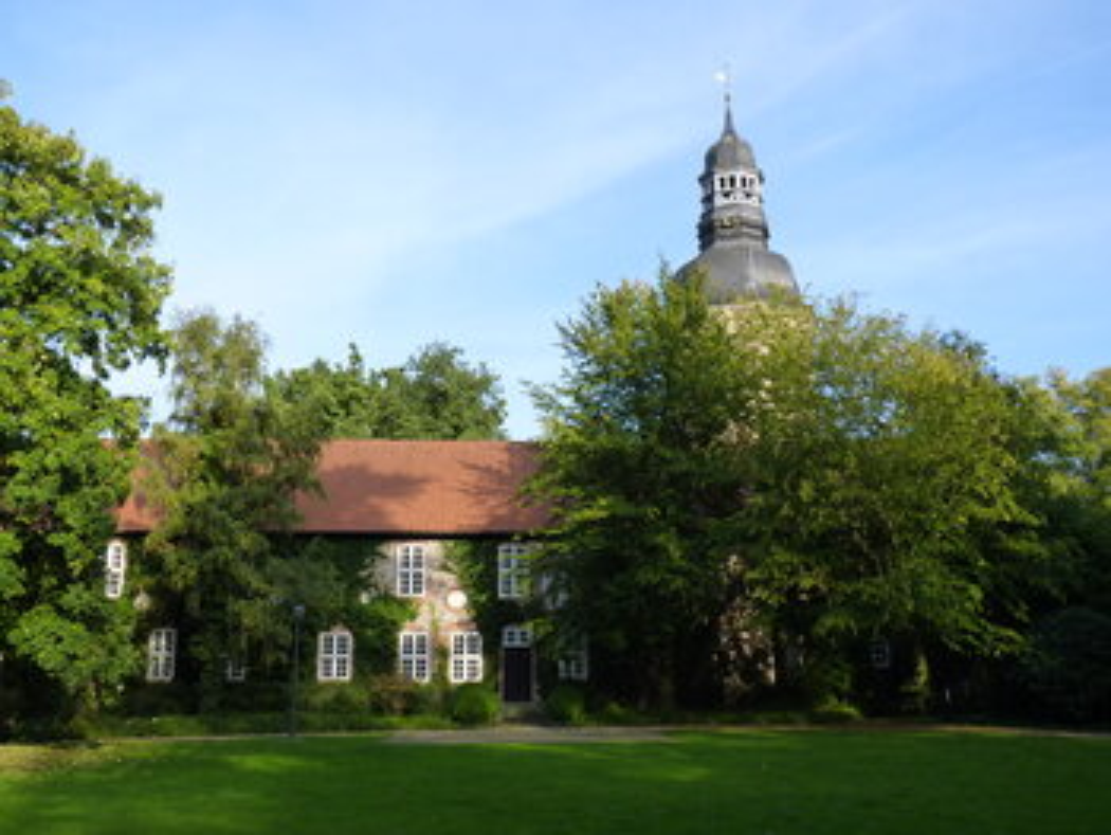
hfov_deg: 52.6
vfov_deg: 40.7
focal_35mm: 35
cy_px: 418
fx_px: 1124
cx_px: 556
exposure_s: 1/250
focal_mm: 6.2
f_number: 4
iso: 125
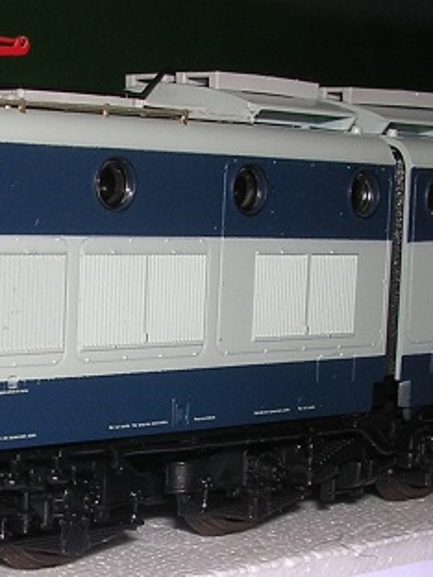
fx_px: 1668
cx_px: 59
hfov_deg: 14.7
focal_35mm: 100
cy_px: 404
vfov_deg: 19.5
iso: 100
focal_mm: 5.8
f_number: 5.6
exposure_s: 1/60.1
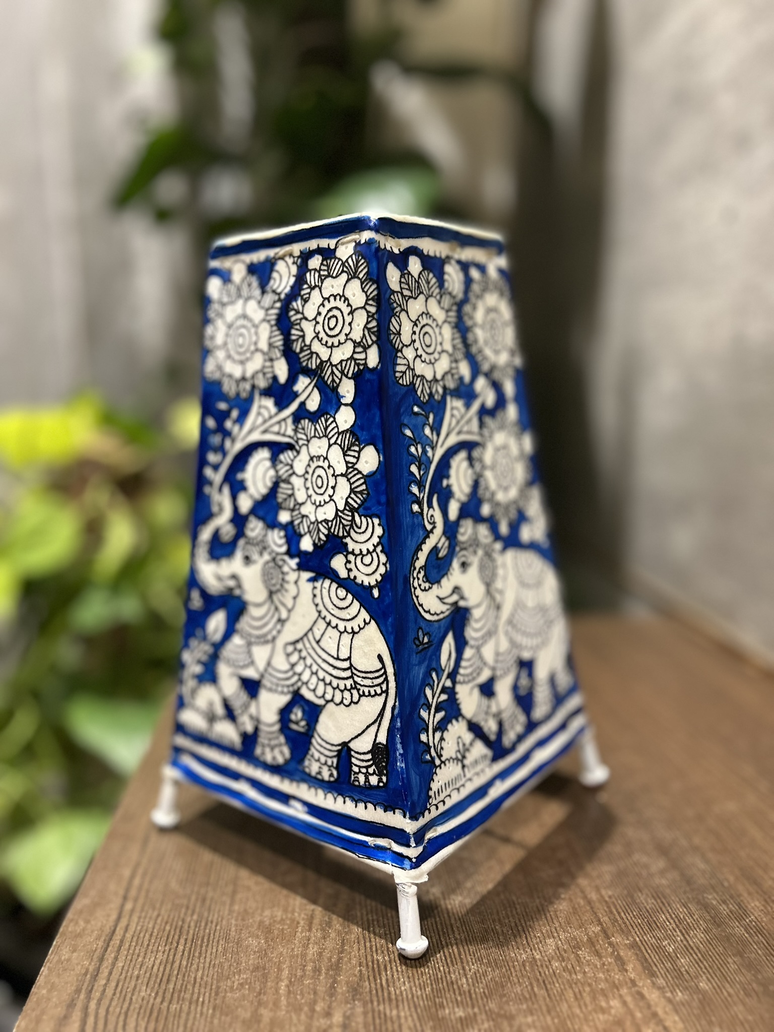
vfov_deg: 67.3
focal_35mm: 26
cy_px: 516
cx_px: 387
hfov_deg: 53.1
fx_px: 775
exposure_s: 1/50
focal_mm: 5.7
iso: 200
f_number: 1.5
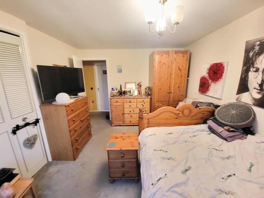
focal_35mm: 13
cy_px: 99
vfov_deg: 89.9
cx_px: 132
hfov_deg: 106.2
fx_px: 99
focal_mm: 1.74
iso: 640
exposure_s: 1/25
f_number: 2.2
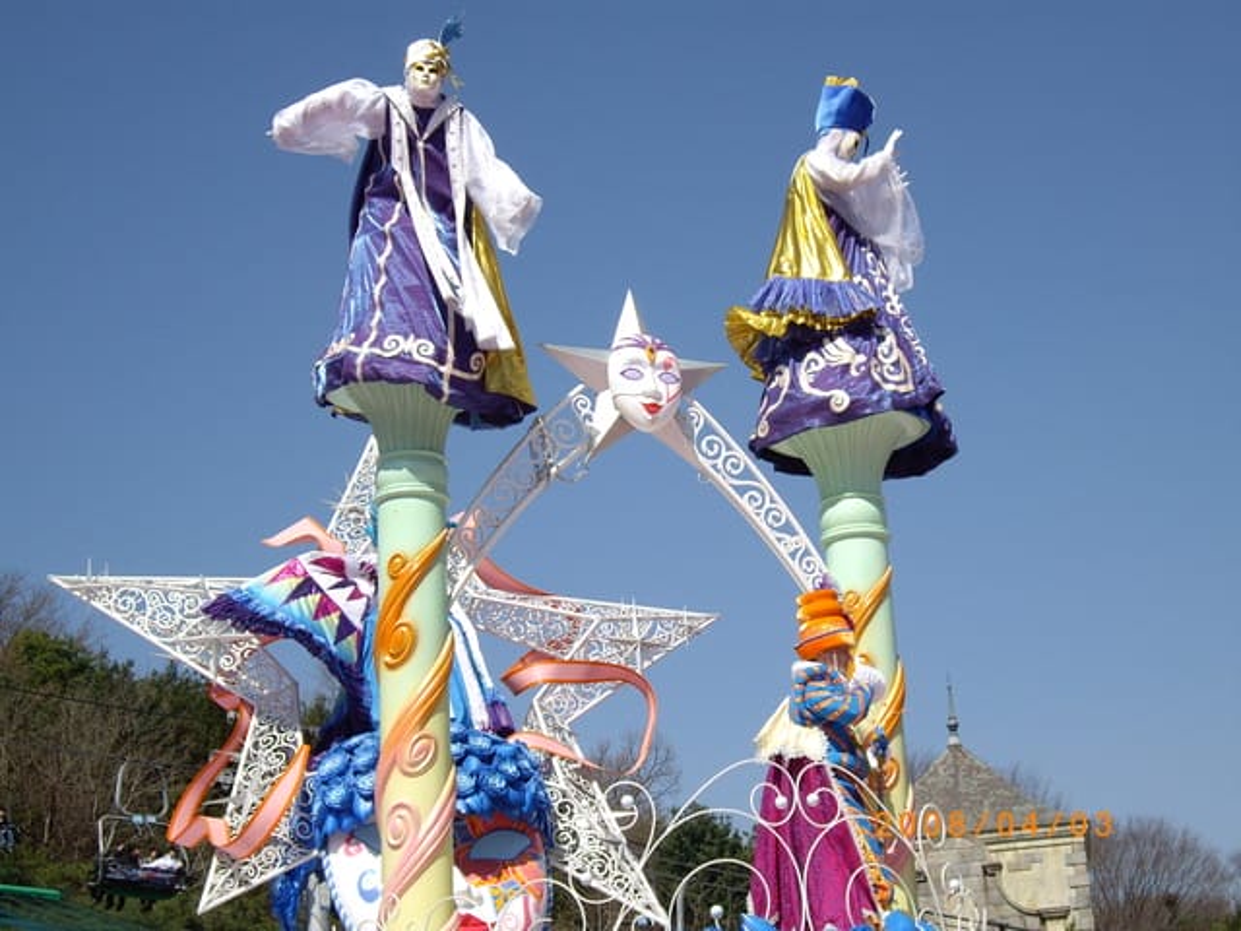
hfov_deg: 29.8
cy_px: 466
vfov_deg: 22.6
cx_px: 620
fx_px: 2330
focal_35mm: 65
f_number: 3.8
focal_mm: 13.7
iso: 64
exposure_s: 1/800
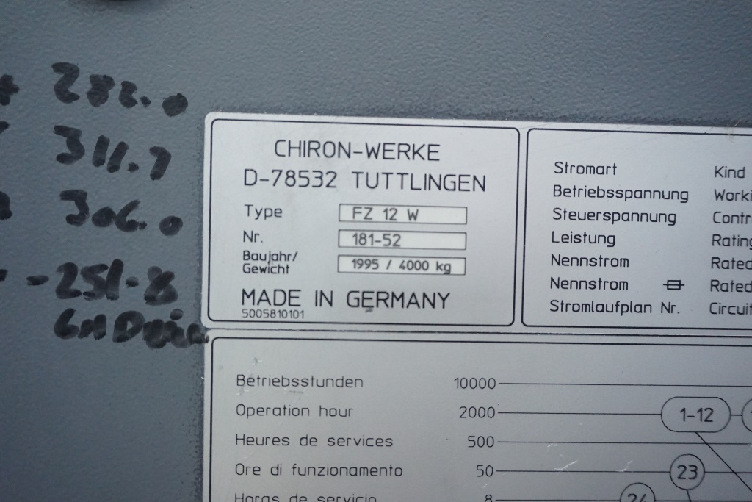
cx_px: 376
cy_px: 251
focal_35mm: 33
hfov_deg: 57.2
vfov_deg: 40.0
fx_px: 689
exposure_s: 1/160
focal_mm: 22
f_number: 4
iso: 2000
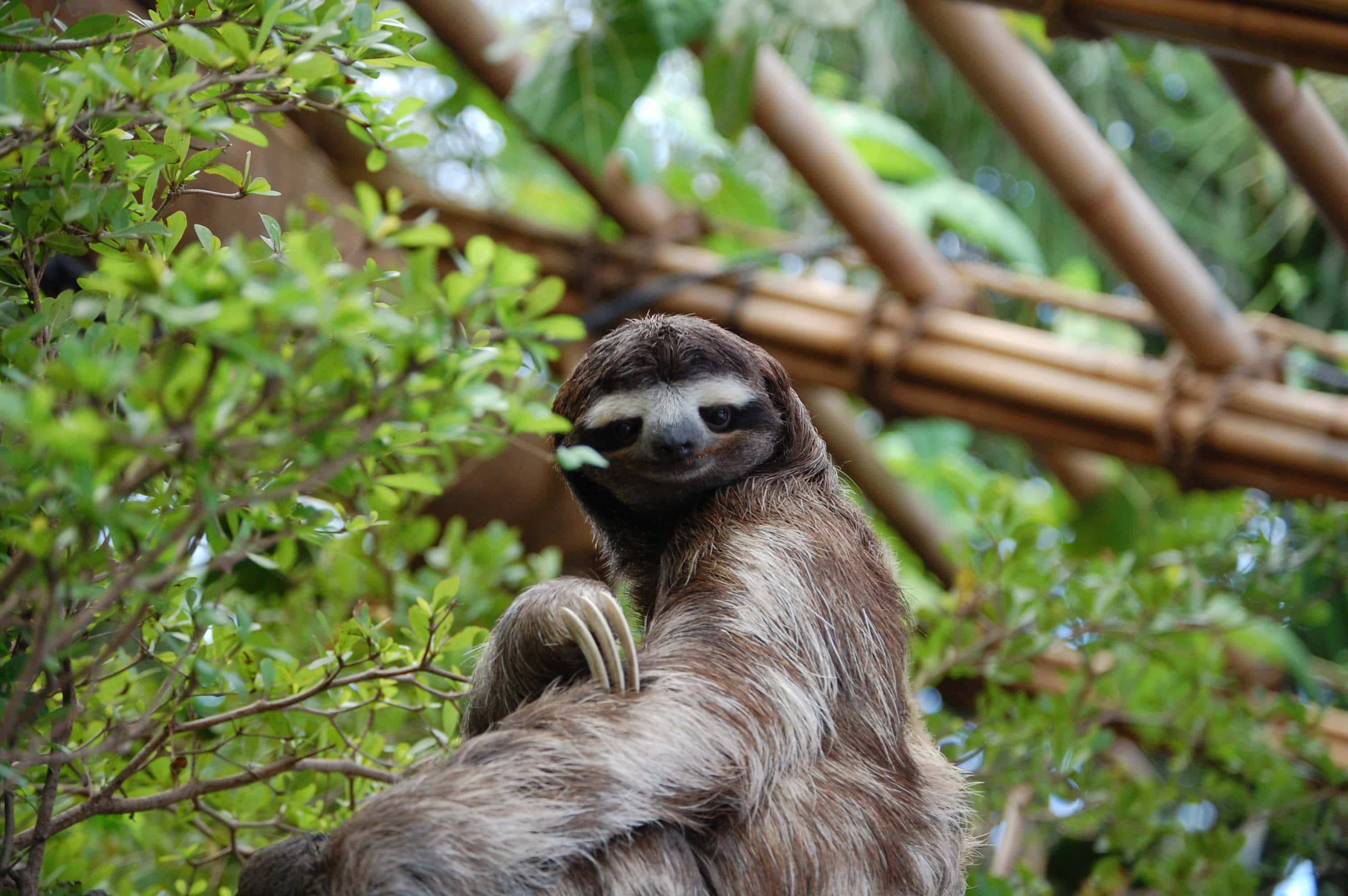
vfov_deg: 11.7
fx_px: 4377
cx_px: 674
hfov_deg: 17.5
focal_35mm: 117
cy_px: 448
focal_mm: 78
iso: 640
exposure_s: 1/125
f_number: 4.5
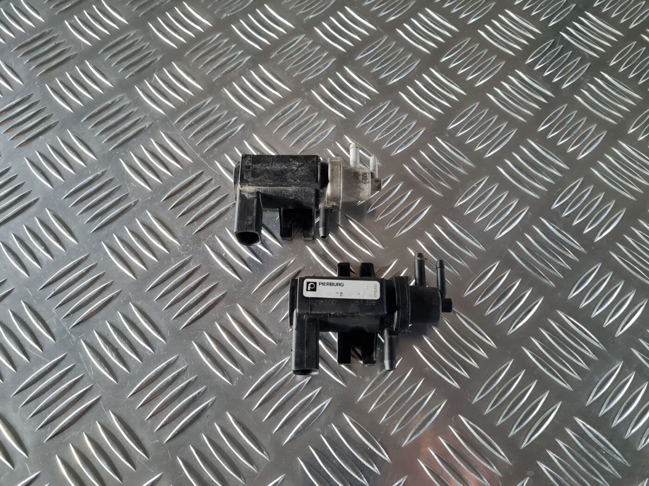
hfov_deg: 67.3
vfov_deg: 53.1
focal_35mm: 26
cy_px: 243
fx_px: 487
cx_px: 324
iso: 200
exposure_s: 1/50
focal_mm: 5.4
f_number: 1.8
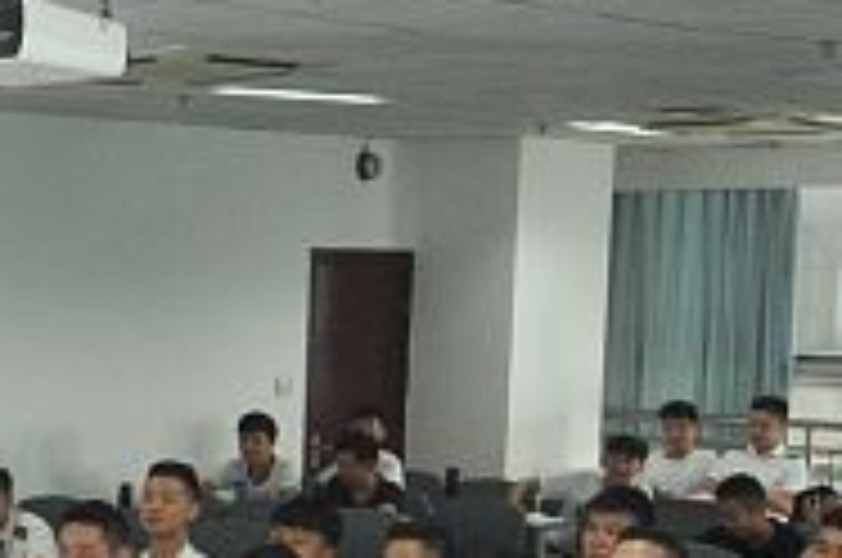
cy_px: 482
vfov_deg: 15.0
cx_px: -275
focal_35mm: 90
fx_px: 2101
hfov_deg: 20.5
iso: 1600
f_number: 11
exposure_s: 1/100
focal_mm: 14
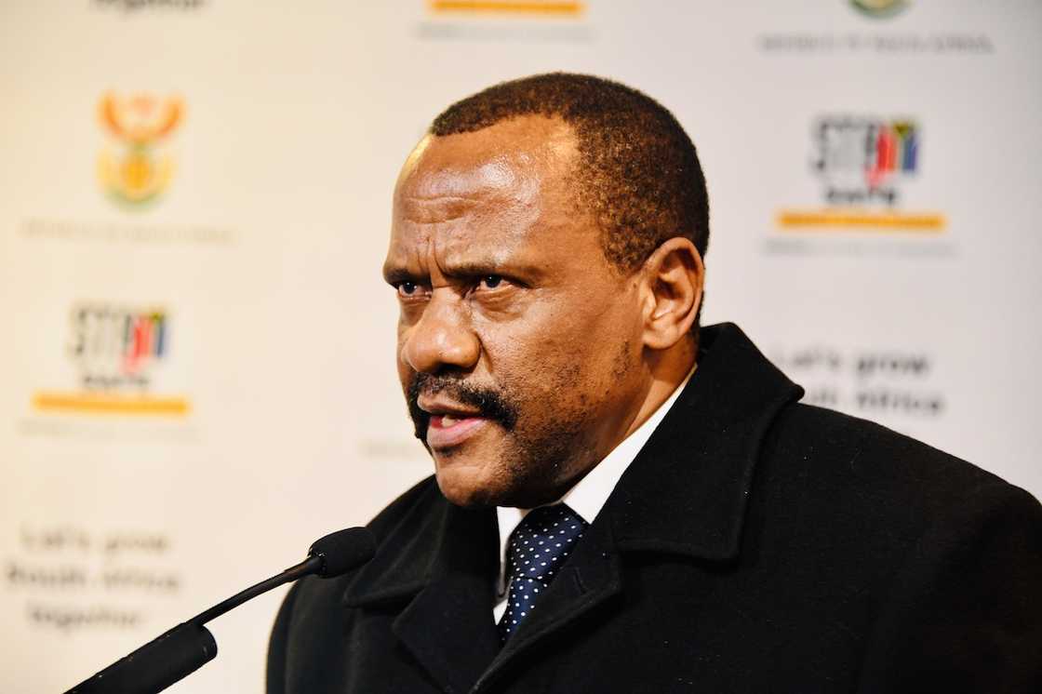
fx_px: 3906
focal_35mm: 135
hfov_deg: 15.2
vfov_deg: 10.2
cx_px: 521
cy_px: 347
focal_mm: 135
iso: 4000
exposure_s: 1/80
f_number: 5.6
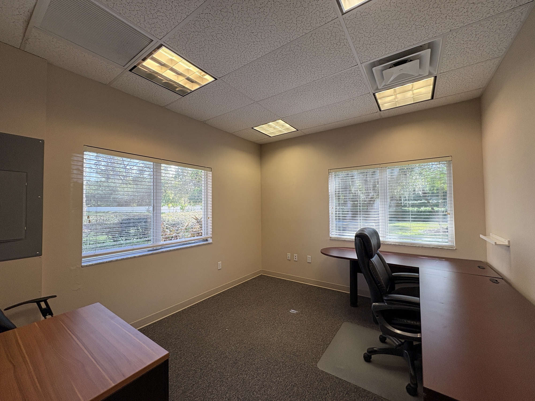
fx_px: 216
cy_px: 200
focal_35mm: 14
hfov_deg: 102.1
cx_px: 268
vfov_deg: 85.7
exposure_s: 1/120
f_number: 2.2
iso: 100
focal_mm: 2.22
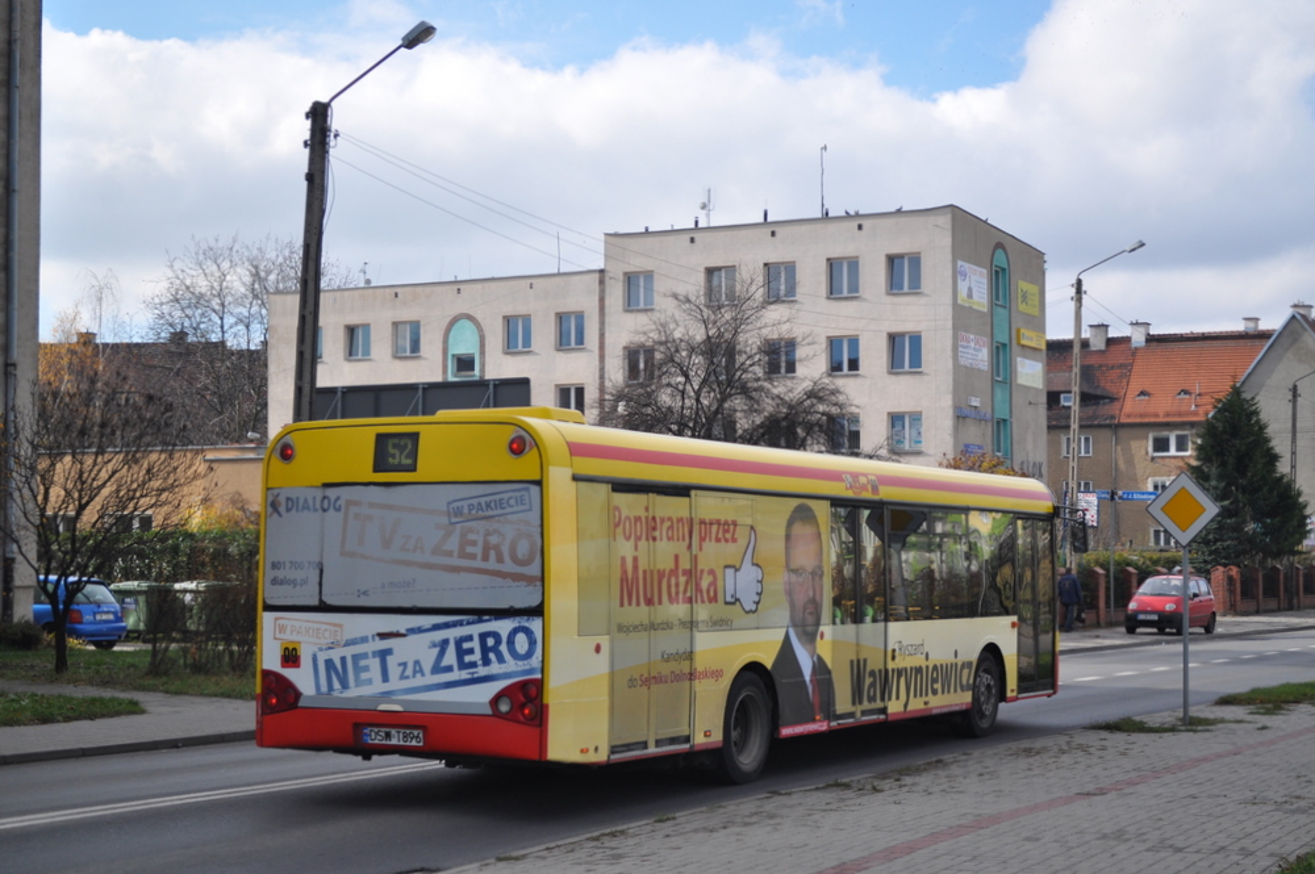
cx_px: 658
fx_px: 2190
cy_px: 437
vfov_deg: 22.6
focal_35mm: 60
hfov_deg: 33.4
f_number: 5.6
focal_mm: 40
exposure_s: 1/1600
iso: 400
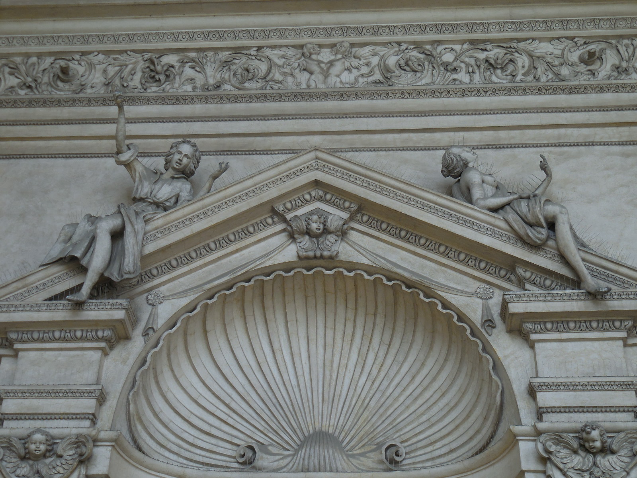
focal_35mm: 61
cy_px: 239
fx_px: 1123
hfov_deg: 31.7
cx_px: 318
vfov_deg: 24.0
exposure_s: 1/200
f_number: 4.5
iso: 125
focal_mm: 11
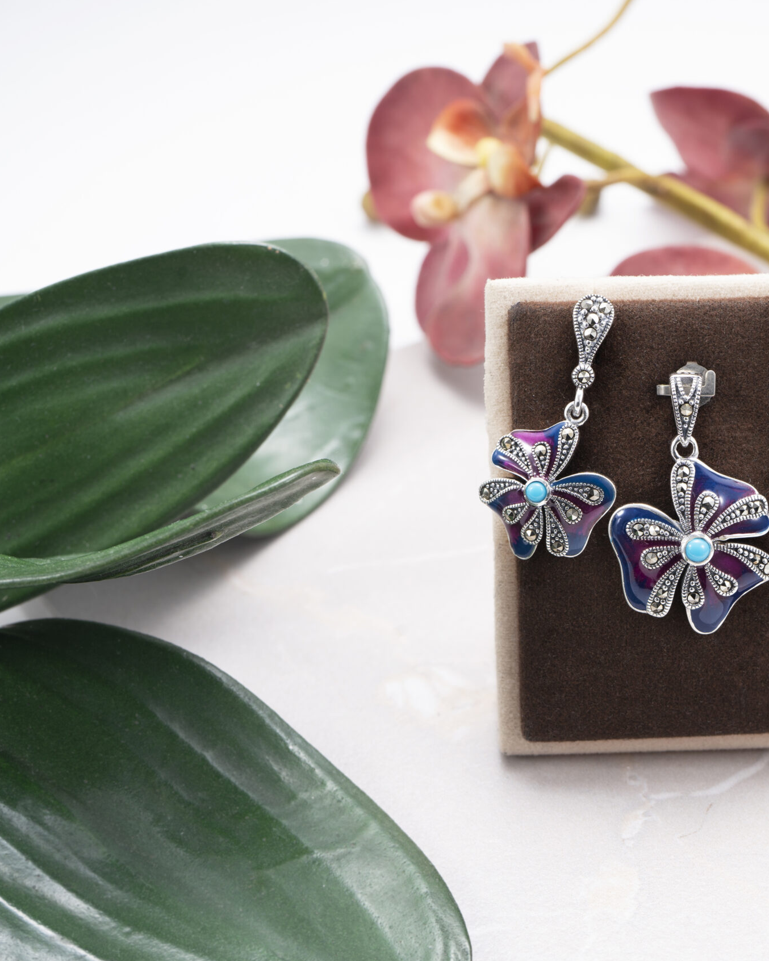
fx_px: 2020
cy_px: 484
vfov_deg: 26.8
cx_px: 697
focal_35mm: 71
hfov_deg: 21.1
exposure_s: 1/60
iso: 100
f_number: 9
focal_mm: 50
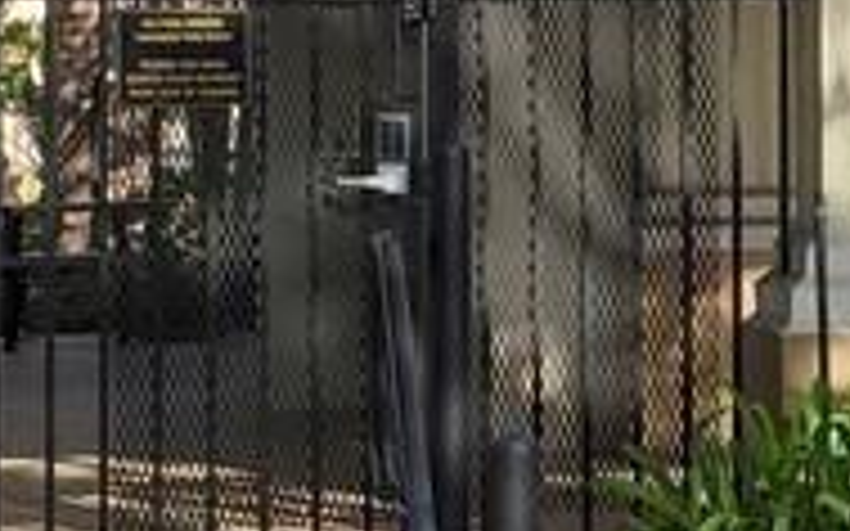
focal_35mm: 149
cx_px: 846
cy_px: -22
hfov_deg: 13.8
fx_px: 3451
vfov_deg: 8.7
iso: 50
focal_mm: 4.3
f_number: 2.4
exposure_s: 1/705
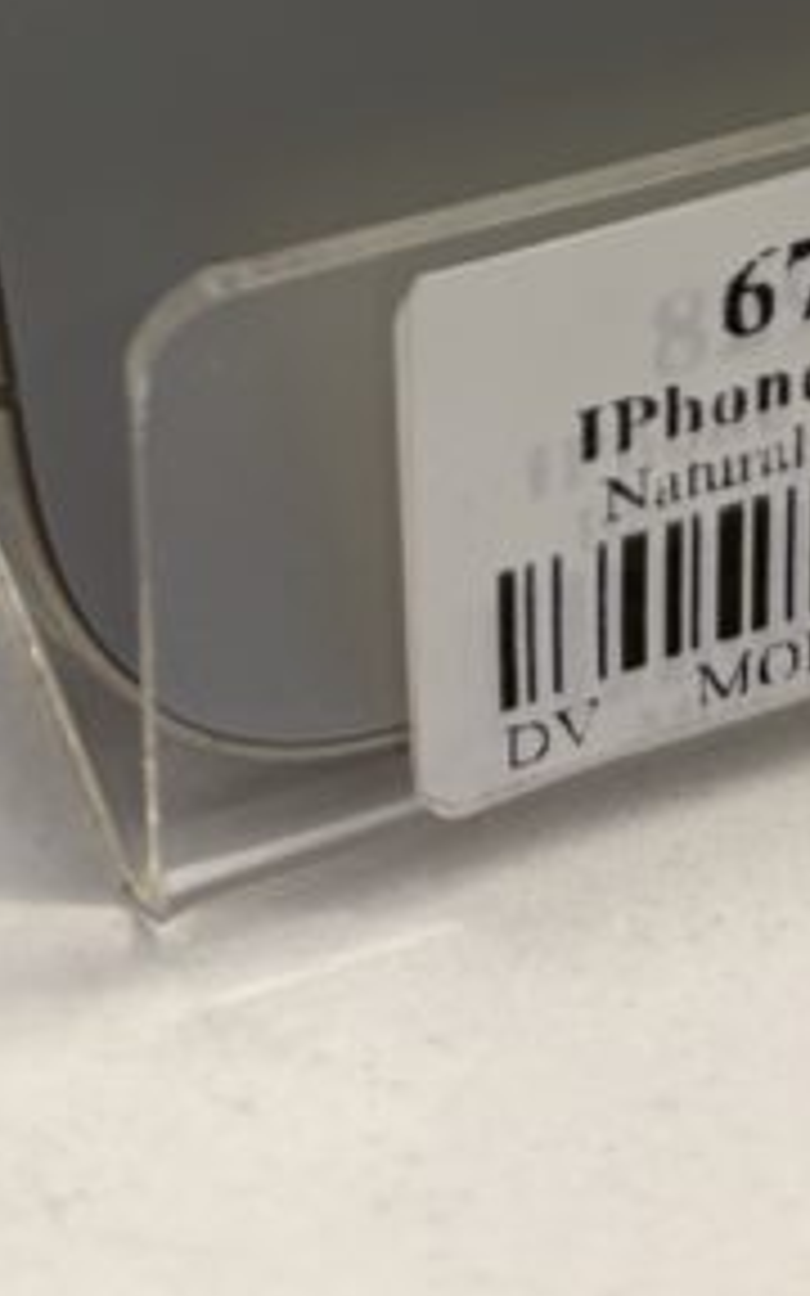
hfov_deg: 13.3
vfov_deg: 17.5
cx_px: 572
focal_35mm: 98
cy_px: -972
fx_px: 3461
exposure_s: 1/100
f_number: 1.6
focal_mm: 5.96
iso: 64
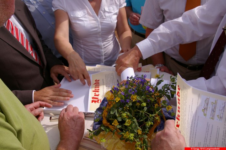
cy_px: 75
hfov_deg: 55.2
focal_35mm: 34
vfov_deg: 38.3
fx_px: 216
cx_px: 113
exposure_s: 1/500
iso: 200
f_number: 8
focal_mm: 23
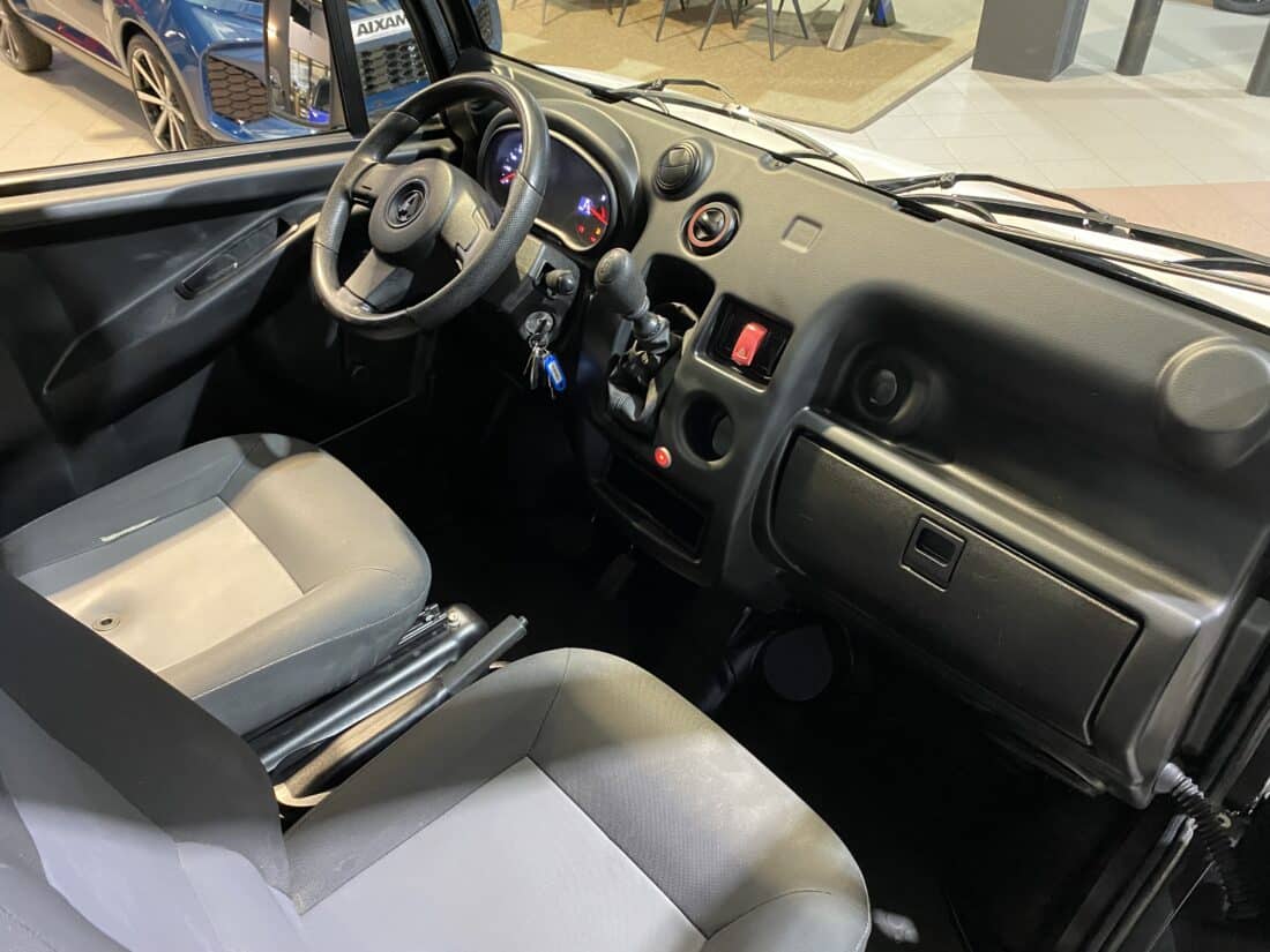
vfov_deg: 53.1
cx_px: 635
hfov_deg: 67.3
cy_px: 476
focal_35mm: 26
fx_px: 954
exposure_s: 1/25
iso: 500
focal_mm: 4.25
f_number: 1.8
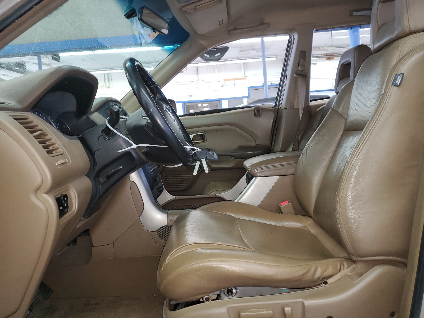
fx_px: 318
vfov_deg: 53.1
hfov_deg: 67.3
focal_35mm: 26
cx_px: 212
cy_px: 159
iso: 119
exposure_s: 1/60.2
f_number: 1.5
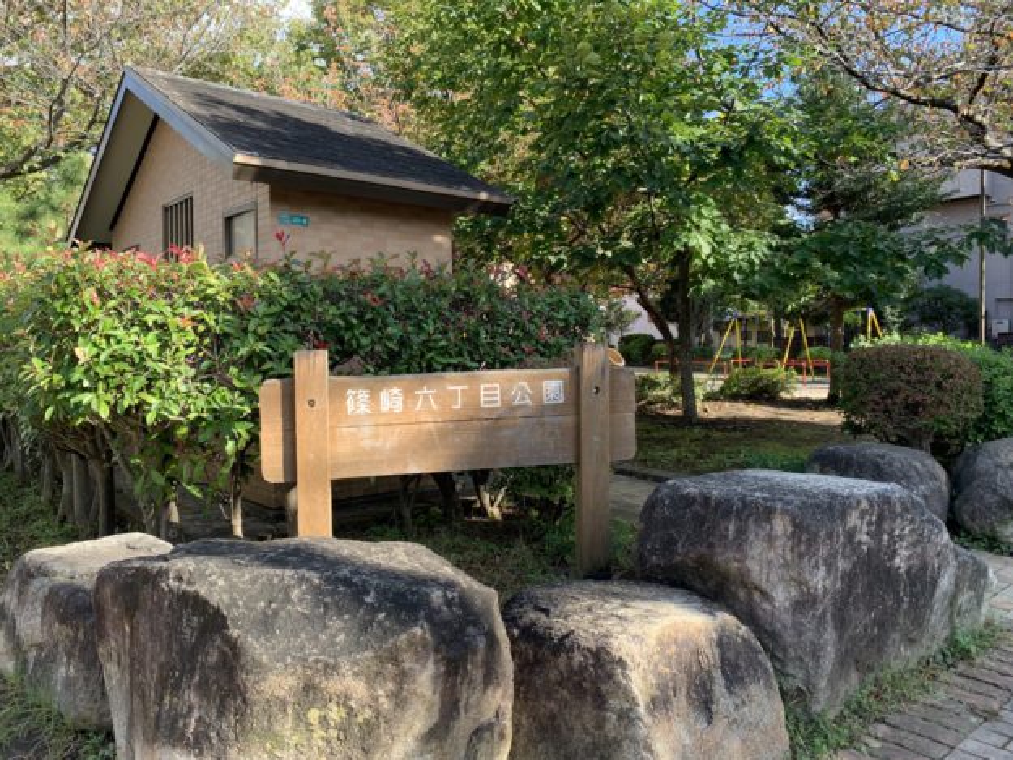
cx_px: 506
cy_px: 380
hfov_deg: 67.3
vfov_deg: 53.1
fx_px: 761
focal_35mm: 26
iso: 25
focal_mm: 4.25
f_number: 1.8
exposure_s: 1/263
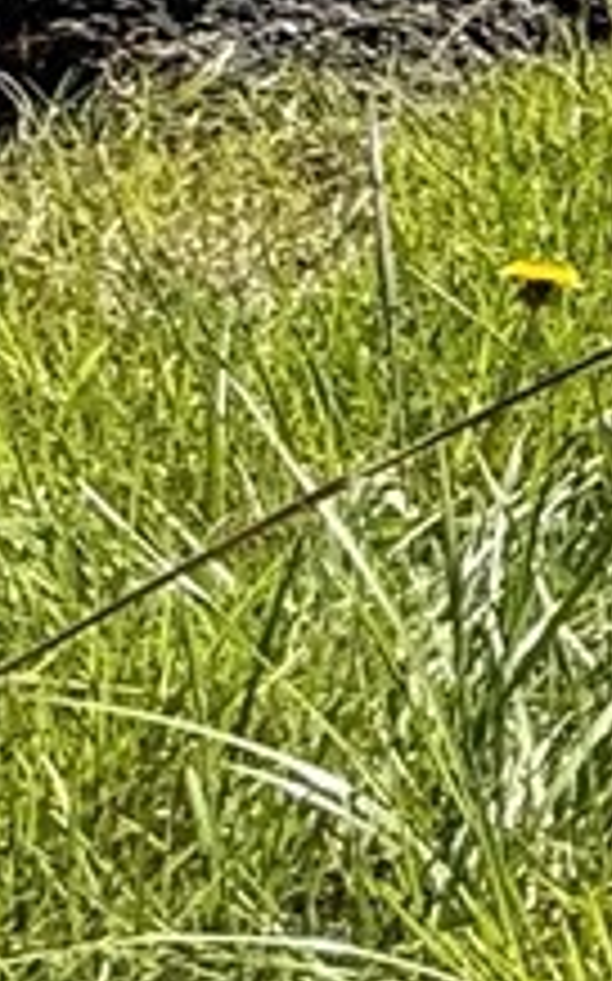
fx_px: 2913
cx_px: 2642
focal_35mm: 109
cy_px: -234
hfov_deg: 7.3
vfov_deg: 18.0
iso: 64
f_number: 2.2
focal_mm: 2.22
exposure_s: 1/1534
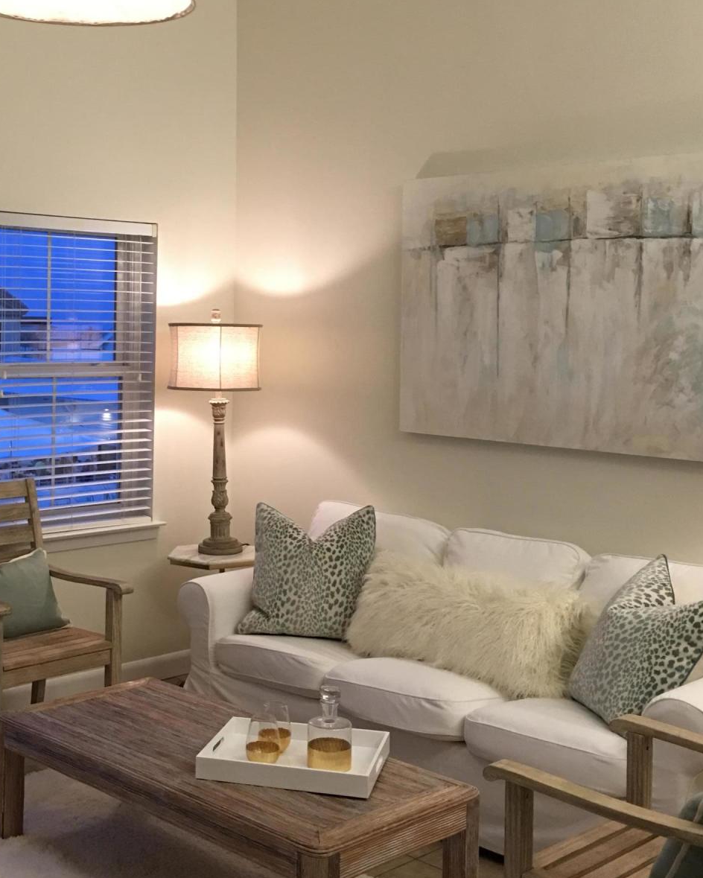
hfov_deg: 31.3
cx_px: 250
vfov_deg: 38.7
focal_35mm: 48
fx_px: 1248
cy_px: 369
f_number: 2.2
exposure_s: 1/15
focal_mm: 4.15
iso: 80
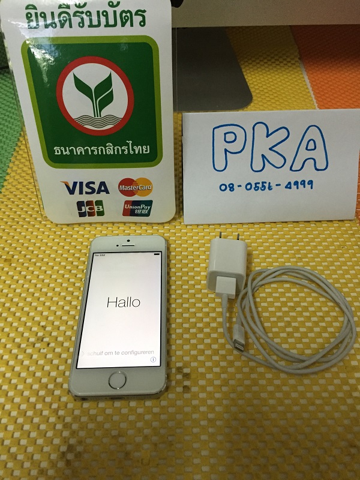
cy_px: 240
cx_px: 180
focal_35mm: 29
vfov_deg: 61.7
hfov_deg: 48.2
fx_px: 402
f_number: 2.2
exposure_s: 1/33
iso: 200
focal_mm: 4.15
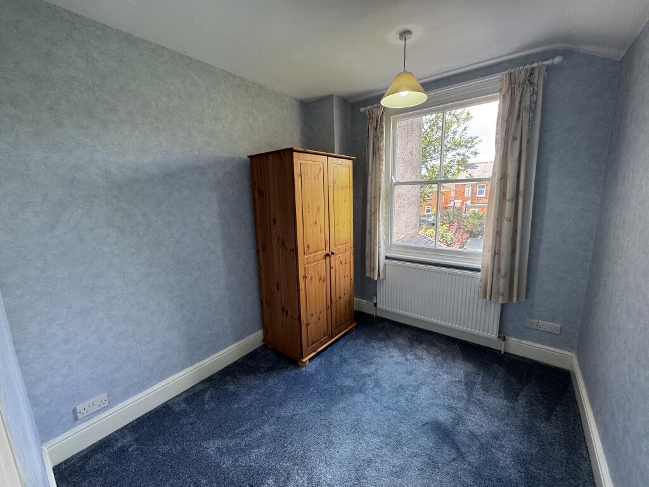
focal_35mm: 14
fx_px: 262
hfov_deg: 102.1
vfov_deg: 85.7
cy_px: 244
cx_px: 324
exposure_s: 1/99
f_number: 2.2
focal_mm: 2.22
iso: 80
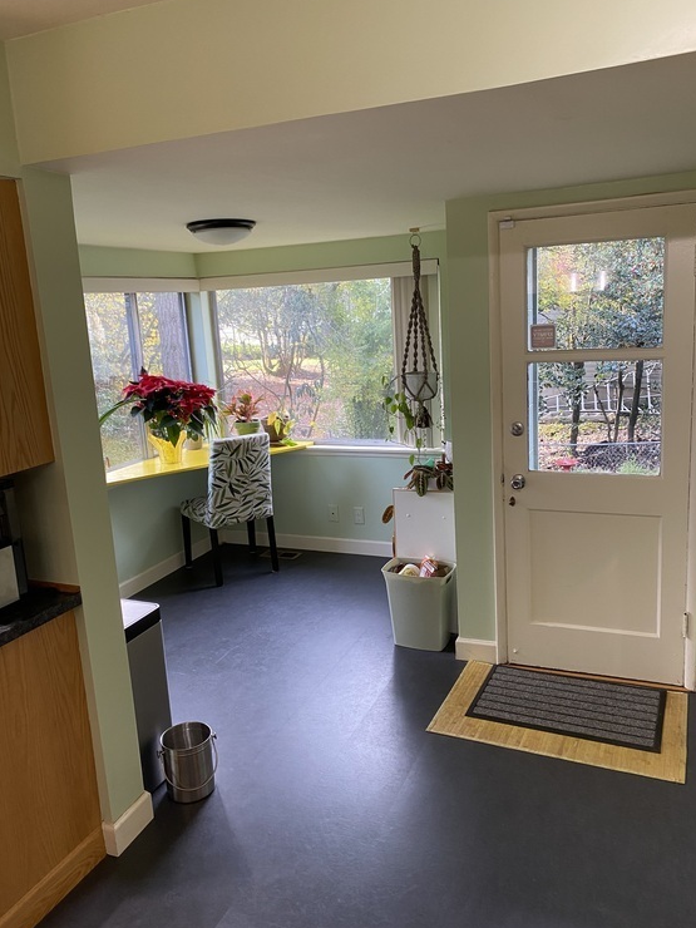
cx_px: 359
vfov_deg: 65.3
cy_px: 453
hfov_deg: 51.3
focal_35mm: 27
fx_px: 724
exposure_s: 1/60
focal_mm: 4.25
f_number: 1.8
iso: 80
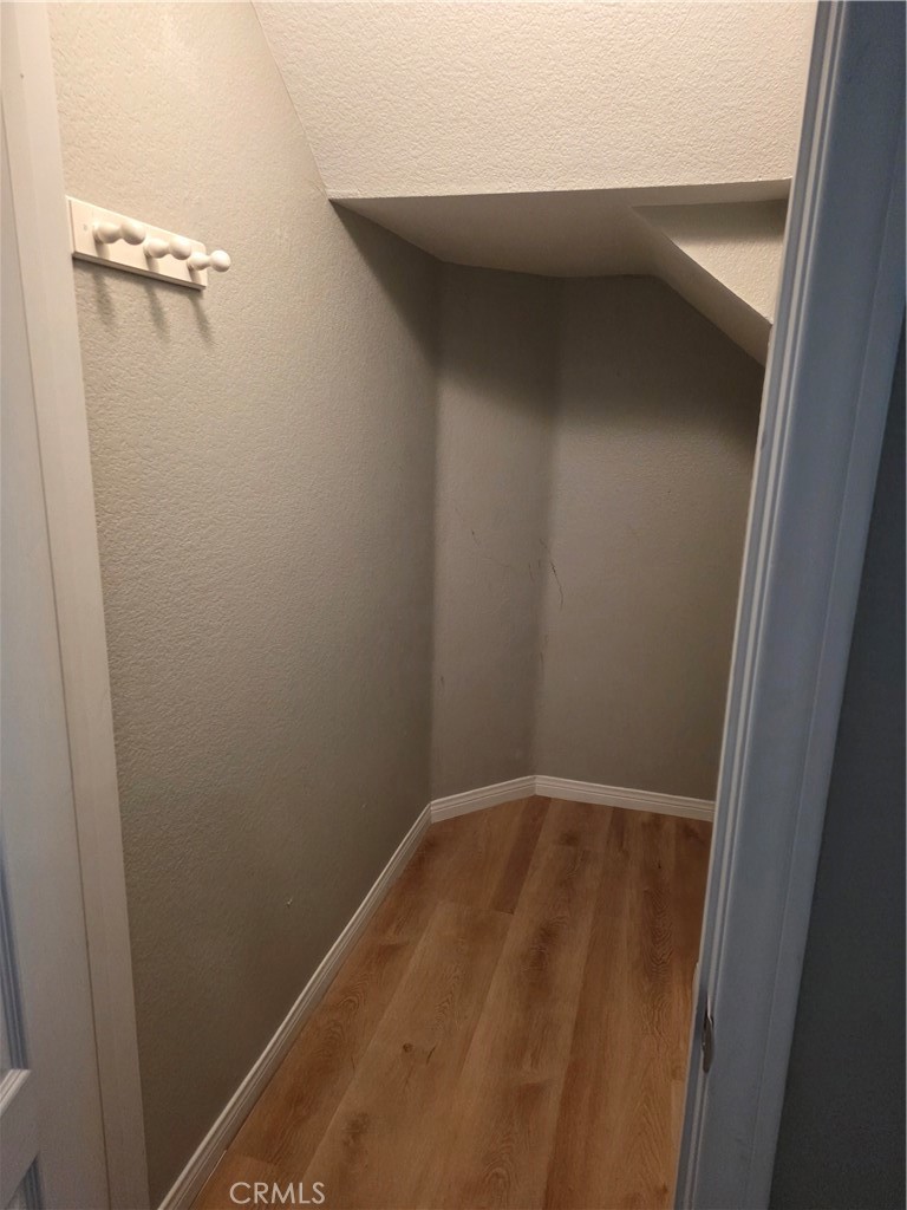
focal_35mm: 23
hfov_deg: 58.9
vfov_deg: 73.9
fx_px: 804
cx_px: 454
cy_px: 605
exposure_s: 1/120
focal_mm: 6.25
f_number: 1.7
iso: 640
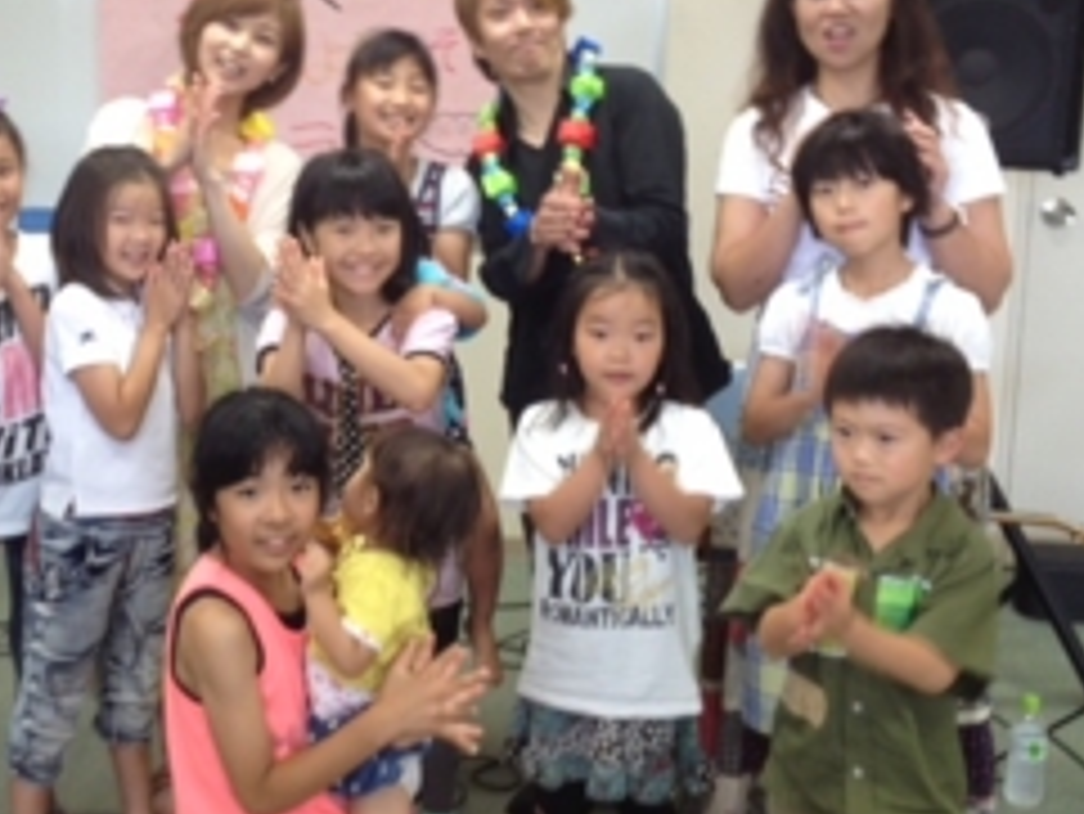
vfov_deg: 25.2
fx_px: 1817
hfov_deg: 32.8
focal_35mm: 58
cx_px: 310
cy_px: 328
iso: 64
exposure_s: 1/40
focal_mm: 4.28
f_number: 2.4
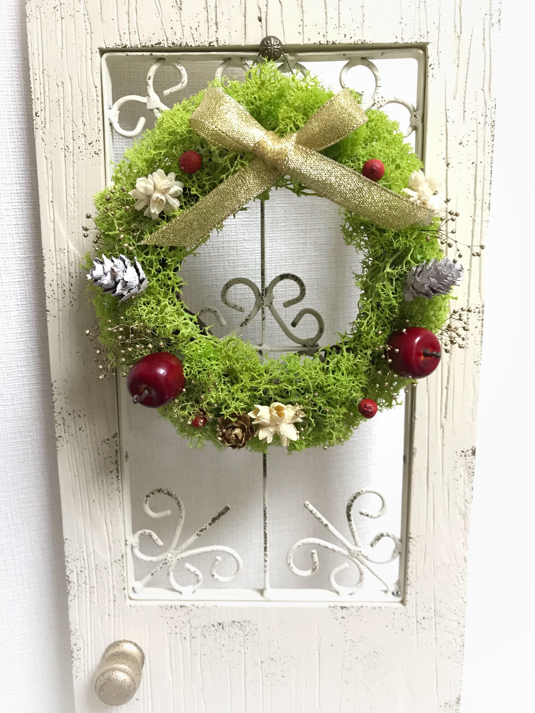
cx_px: 268
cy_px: 356
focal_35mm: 28
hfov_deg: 49.7
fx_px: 577
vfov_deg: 63.4
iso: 64
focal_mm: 3.99
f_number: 1.8
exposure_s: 1/17
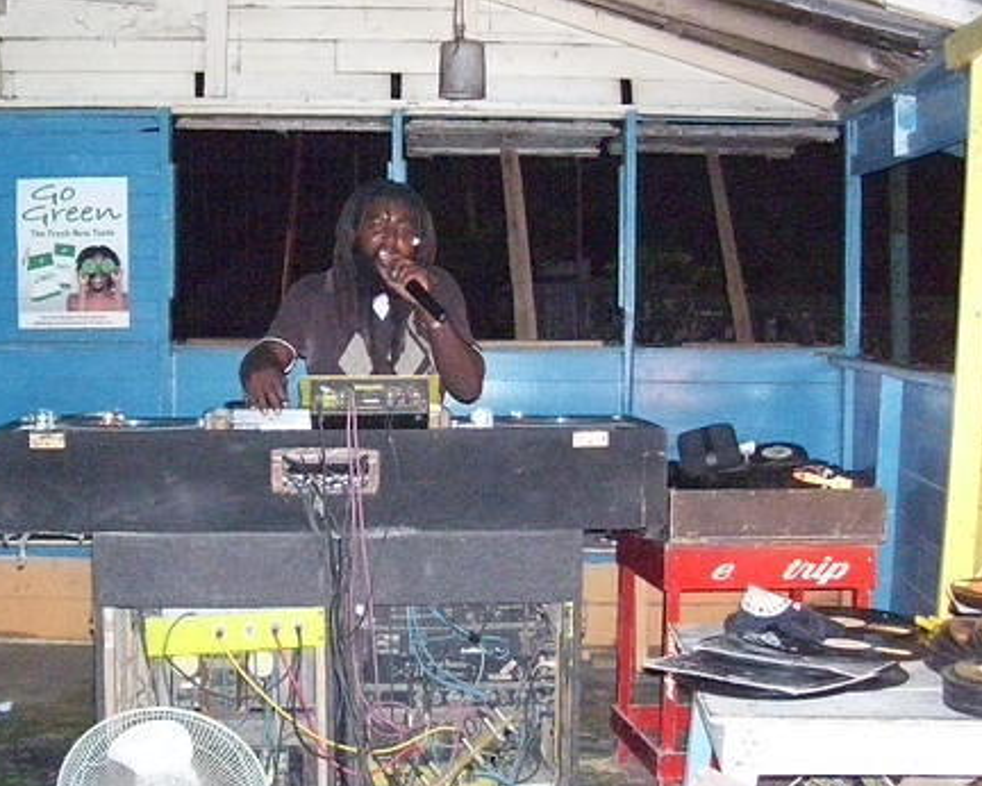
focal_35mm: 52
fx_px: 1512
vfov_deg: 29.1
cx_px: 373
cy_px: 357
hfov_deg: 35.8
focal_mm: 6
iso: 1250
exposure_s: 1/60
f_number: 2.7
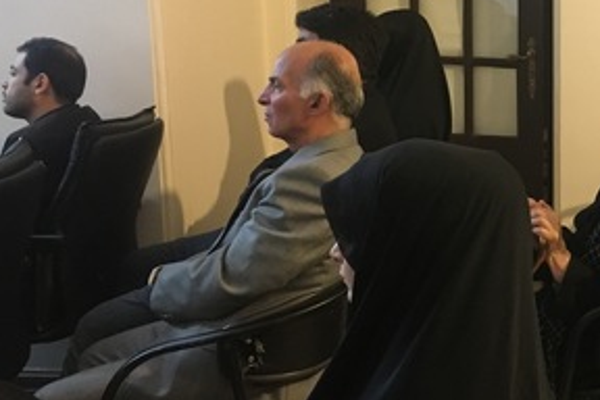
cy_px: 168
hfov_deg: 29.2
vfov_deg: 20.9
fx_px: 1083
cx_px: 579
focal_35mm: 65
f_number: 2.2
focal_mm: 4.15
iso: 200
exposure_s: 1/17
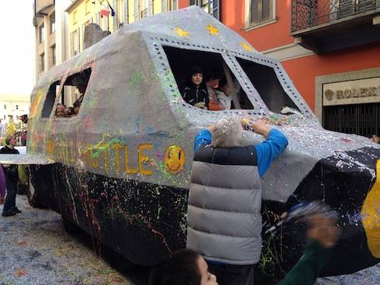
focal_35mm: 35
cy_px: 142
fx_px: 384
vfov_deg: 40.7
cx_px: 190
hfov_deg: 52.6
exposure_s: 1/124
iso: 64
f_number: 2.4
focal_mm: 4.28
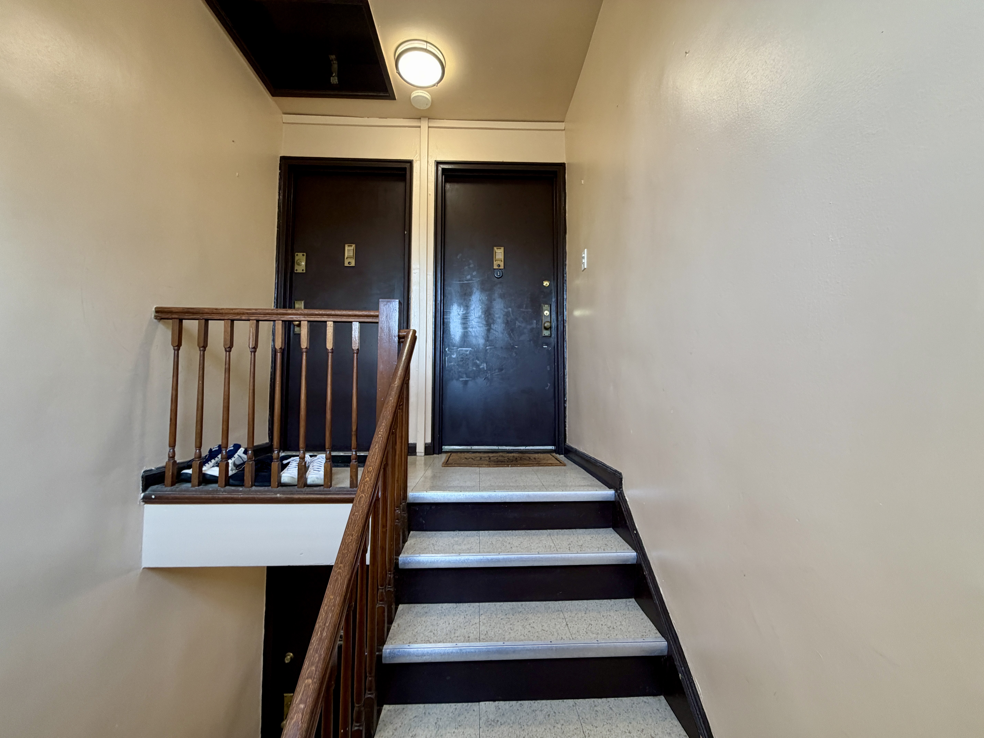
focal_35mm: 14
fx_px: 398
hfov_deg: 102.1
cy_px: 369
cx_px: 492
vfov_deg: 85.7
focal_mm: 2.22
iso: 200
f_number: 2.2
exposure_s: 1/60
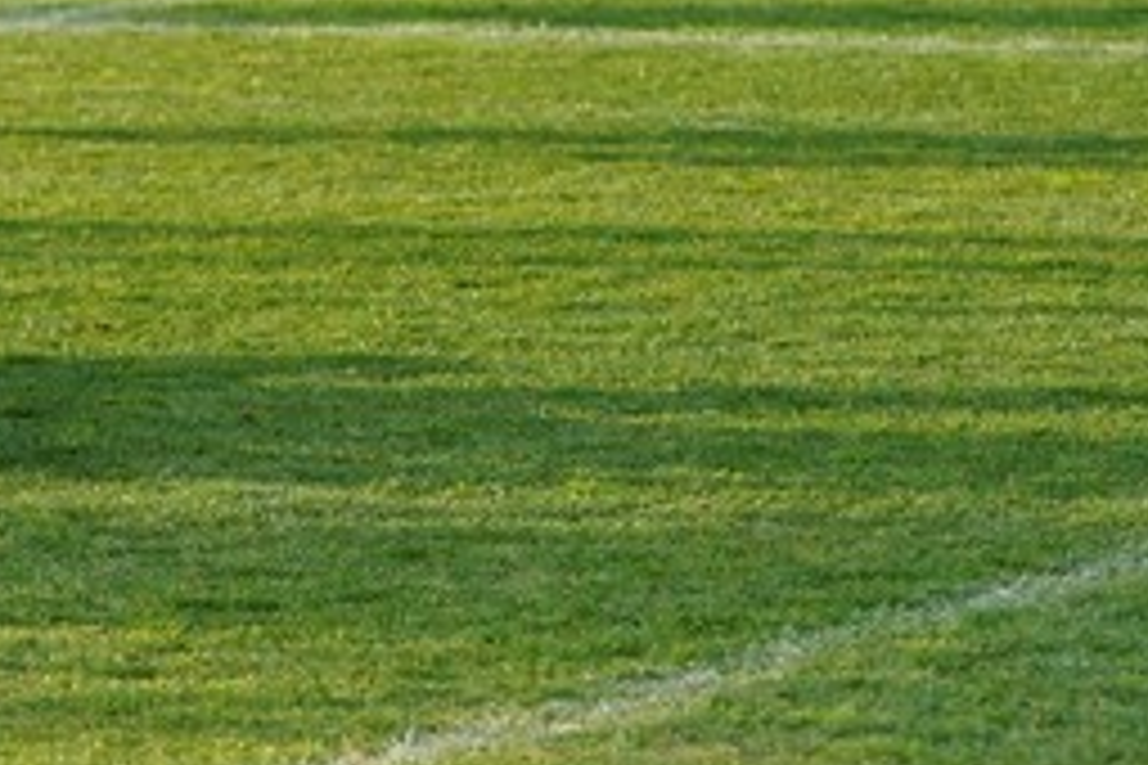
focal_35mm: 368
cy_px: -83
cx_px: -198
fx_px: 11734
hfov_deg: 5.6
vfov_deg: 3.7
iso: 4000
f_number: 5.6
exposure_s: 1/2000
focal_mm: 140
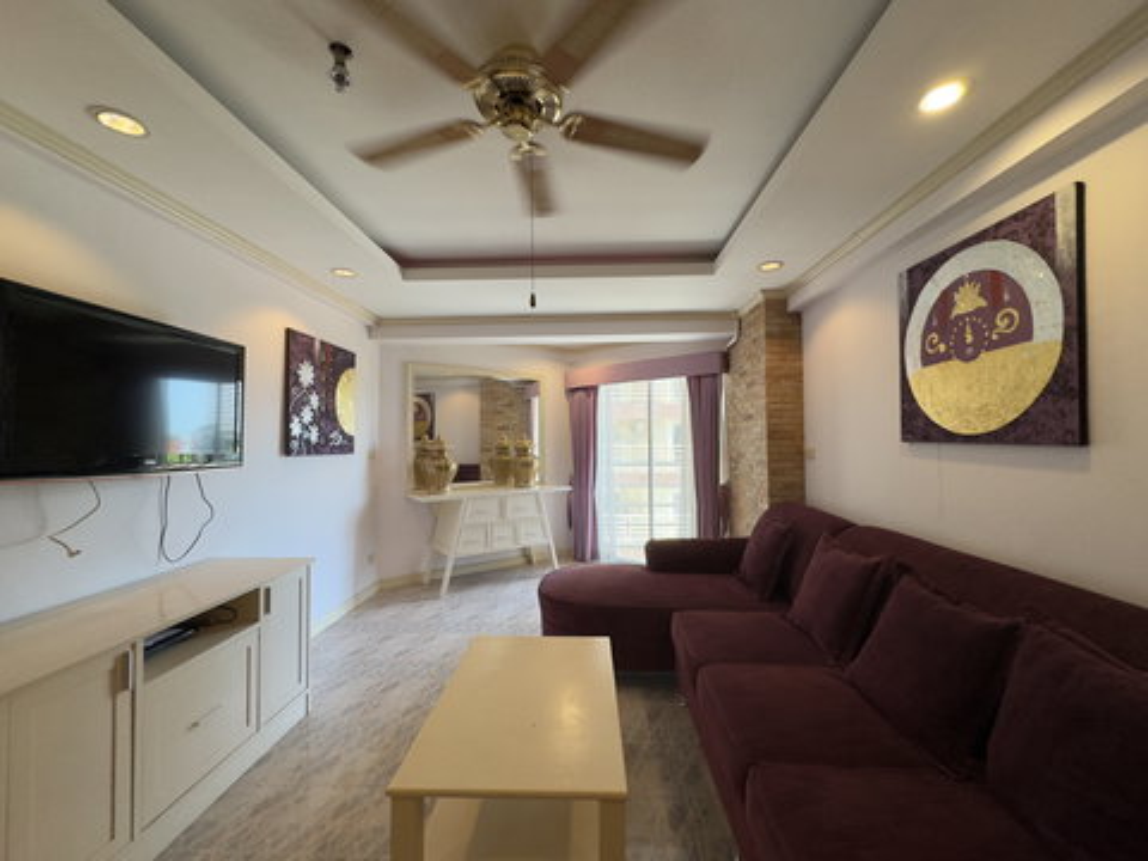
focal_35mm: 14
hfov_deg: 102.1
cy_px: 430
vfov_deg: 85.7
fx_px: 464
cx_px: 574
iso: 100
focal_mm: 2.22
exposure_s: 1/100
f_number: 2.2
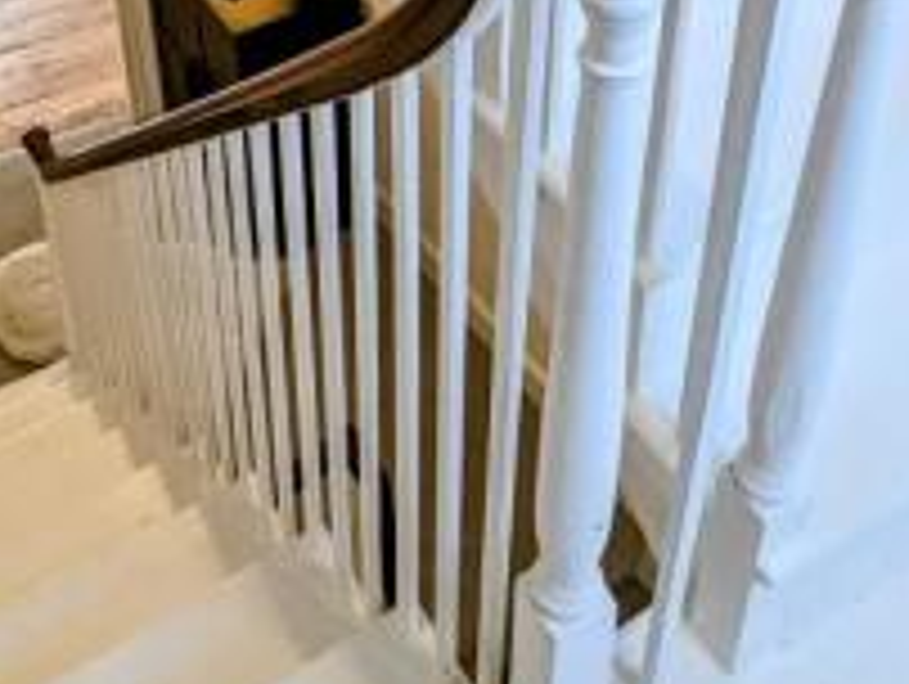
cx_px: 432
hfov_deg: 41.2
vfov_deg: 27.6
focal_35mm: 46
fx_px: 1209
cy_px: -142
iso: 51
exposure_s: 1/50
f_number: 2.2
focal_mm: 2.35
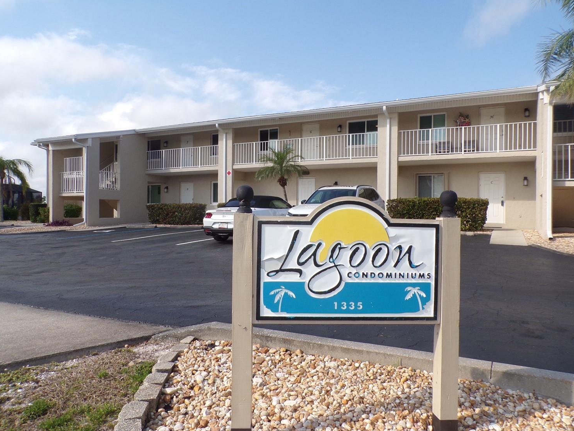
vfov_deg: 53.0
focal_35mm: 26
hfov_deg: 67.2
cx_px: 303
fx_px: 431
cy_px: 205
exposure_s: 1/300
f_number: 5.8
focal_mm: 4.3
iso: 80
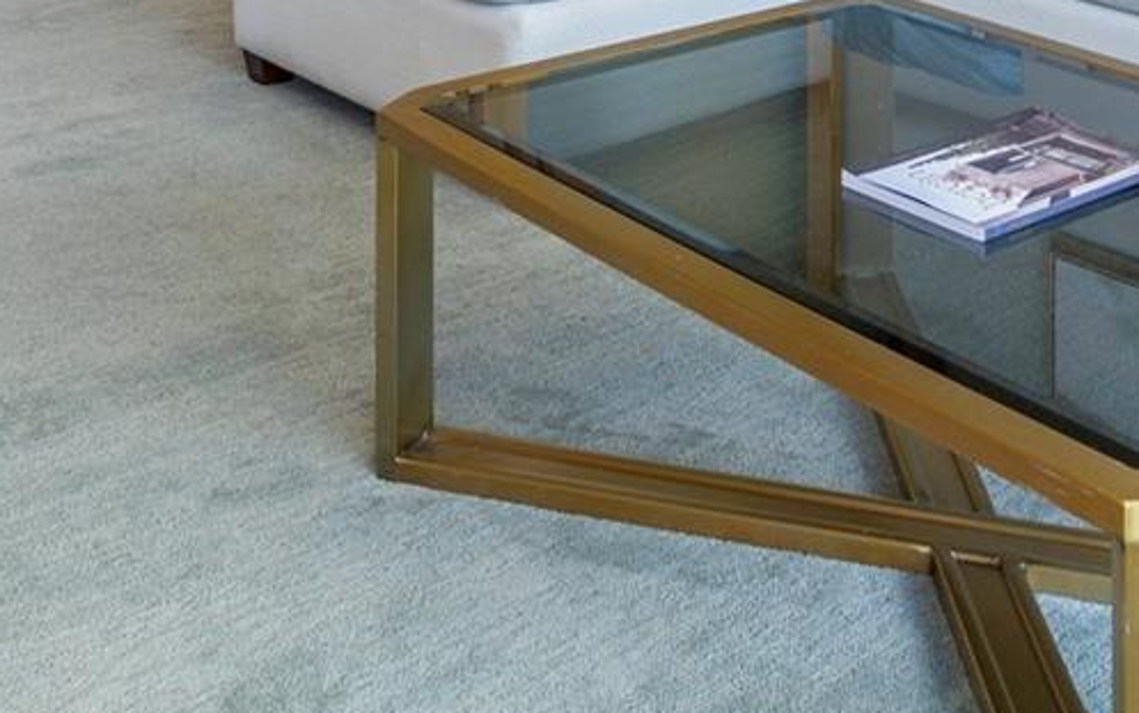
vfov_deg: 18.3
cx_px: 859
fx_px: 1832
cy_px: -488
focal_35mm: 59
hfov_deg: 33.8
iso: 200
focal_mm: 12
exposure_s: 1/8
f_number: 8
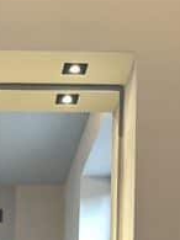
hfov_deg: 11.6
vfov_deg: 13.3
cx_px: -9
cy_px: 494
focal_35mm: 126
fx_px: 875
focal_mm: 6.86
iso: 320
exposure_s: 1/50
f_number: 1.78
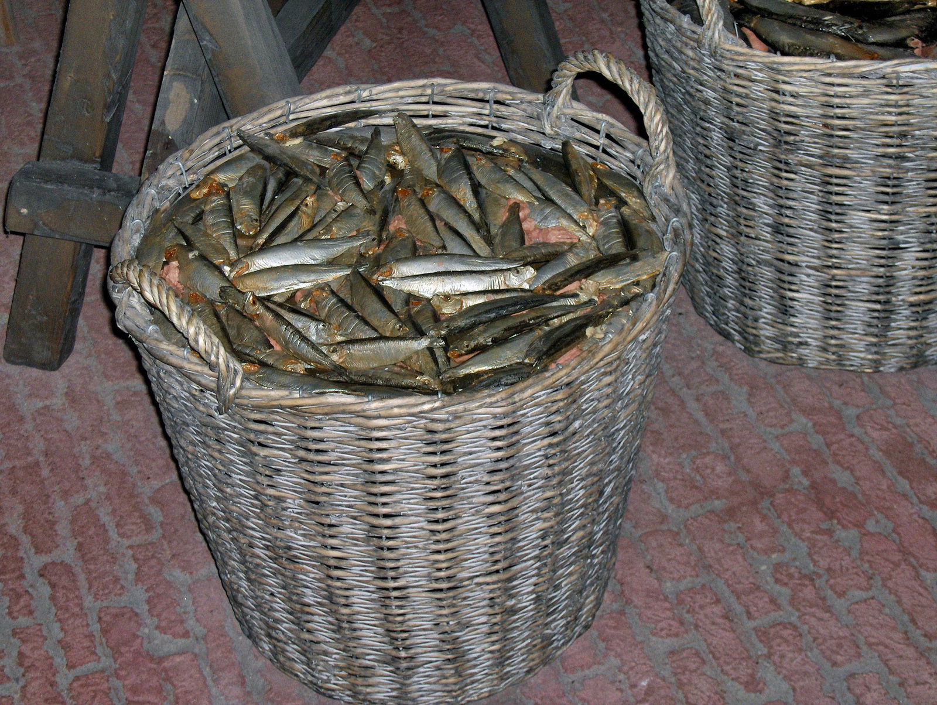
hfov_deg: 22.7
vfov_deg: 17.2
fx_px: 2331
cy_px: 352
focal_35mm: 86
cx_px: 468
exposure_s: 1/90
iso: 100
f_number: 3.9
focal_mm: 17.5
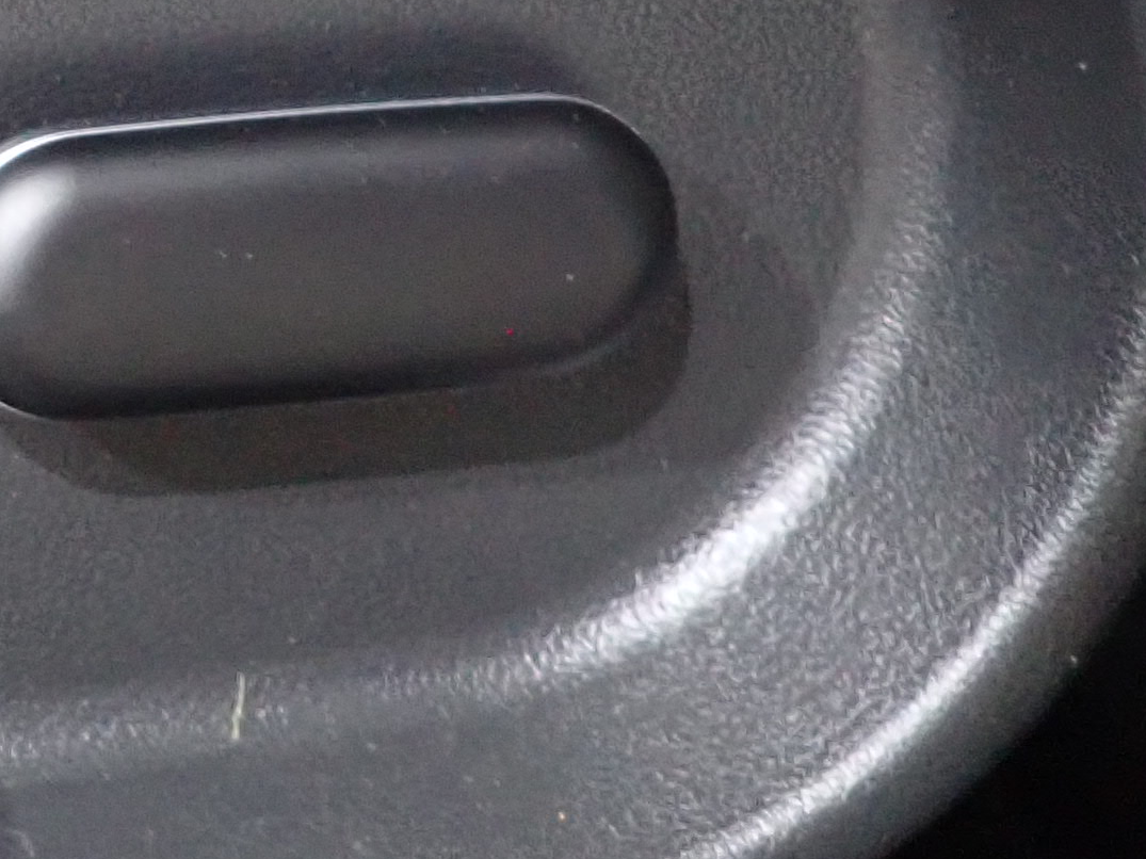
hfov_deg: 19.0
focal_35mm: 93
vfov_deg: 15.5
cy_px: -85
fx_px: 3079
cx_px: -478
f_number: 2
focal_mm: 4.5
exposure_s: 1/20
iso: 800
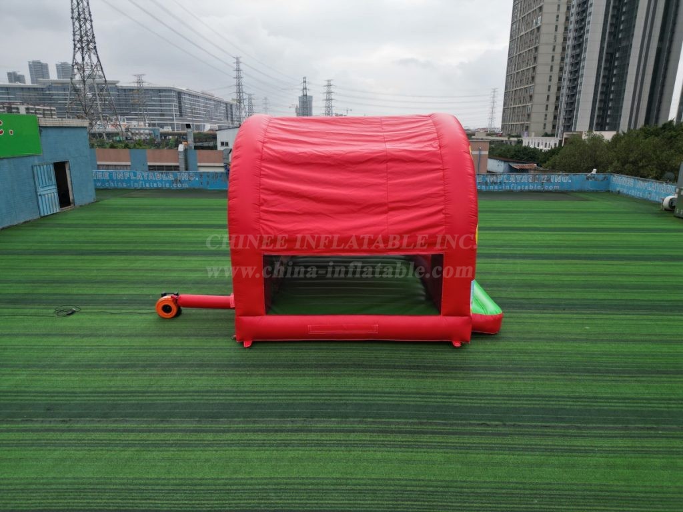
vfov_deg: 56.8
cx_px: 342
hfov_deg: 71.6
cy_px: 256
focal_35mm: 24
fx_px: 474
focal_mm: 6.72
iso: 200
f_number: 1.7
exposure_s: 1/4000
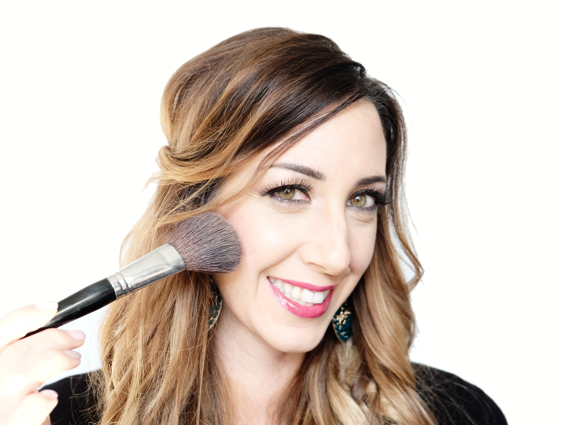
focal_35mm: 46
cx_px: 274
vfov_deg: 31.5
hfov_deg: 41.2
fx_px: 753
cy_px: 204
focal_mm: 26.5
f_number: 3.2
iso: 800
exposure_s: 1/125
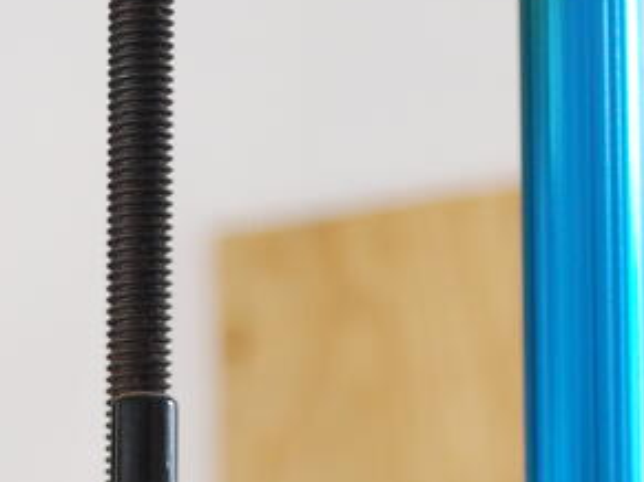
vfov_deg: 9.0
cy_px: 796
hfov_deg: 12.4
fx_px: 2957
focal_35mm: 159
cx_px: 150
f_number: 4.2
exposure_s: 1/30
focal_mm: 24
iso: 320
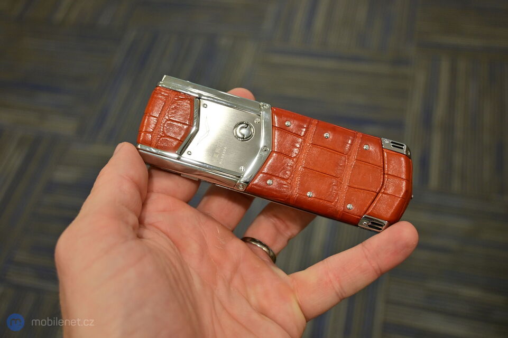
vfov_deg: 34.2
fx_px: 550
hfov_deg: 49.6
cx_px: 254
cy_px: 169
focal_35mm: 39
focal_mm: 26
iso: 400
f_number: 4.5
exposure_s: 1/80
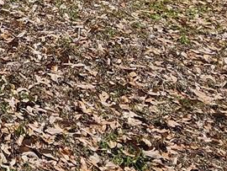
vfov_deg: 15.9
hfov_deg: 19.0
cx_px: -187
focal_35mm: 77
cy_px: -147
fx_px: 505
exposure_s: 1/2417
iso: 50
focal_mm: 2.2
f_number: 2.2
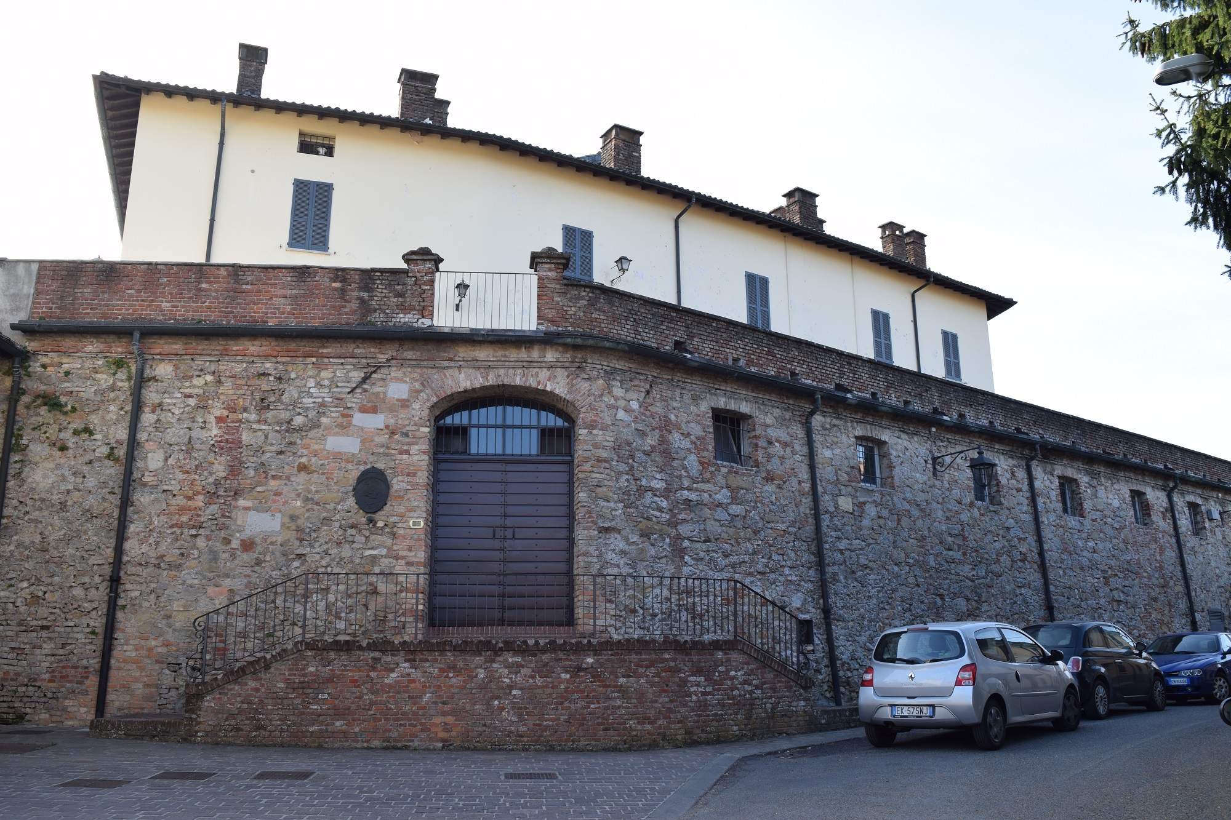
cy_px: 410
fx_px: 1026
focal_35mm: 30
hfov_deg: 61.9
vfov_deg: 43.6
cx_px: 616
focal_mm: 20
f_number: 6.3
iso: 200
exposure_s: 1/160
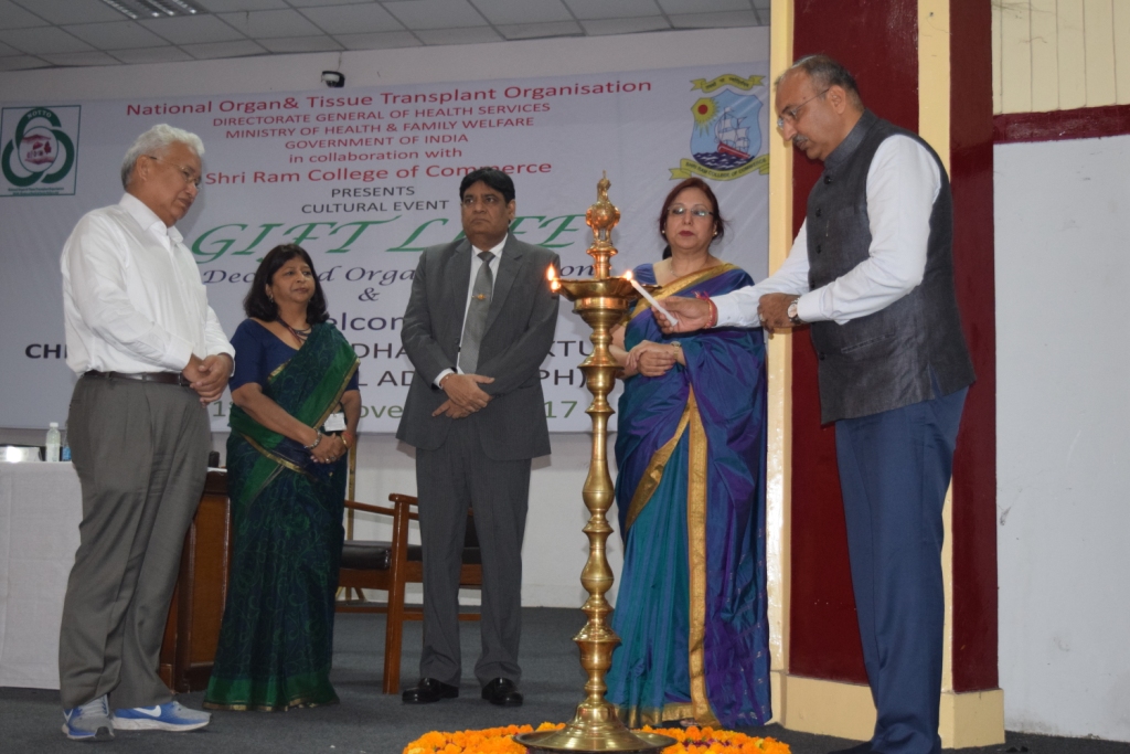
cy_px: 377
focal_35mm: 51
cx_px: 565
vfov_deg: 26.5
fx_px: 1601
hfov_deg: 38.9
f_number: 4.5
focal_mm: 34
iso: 2000
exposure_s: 1/60
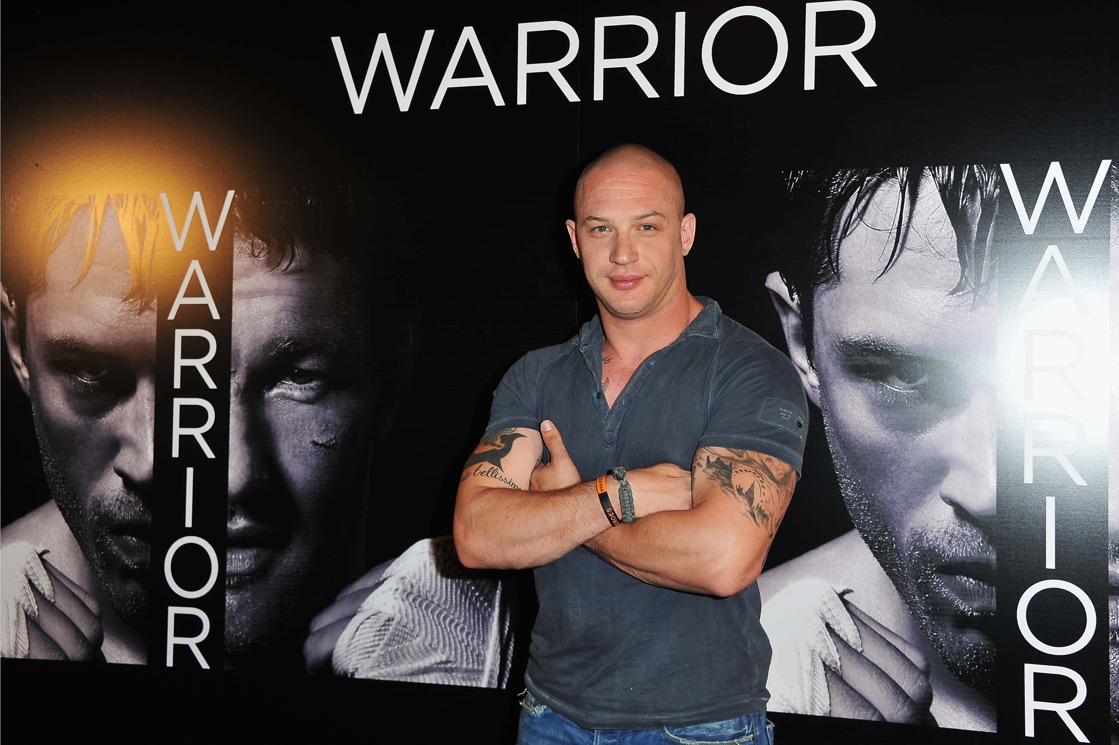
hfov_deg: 44.5
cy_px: 372
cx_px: 560
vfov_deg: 30.5
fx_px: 1367
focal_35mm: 44
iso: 400
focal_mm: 44
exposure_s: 1/200
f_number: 7.1
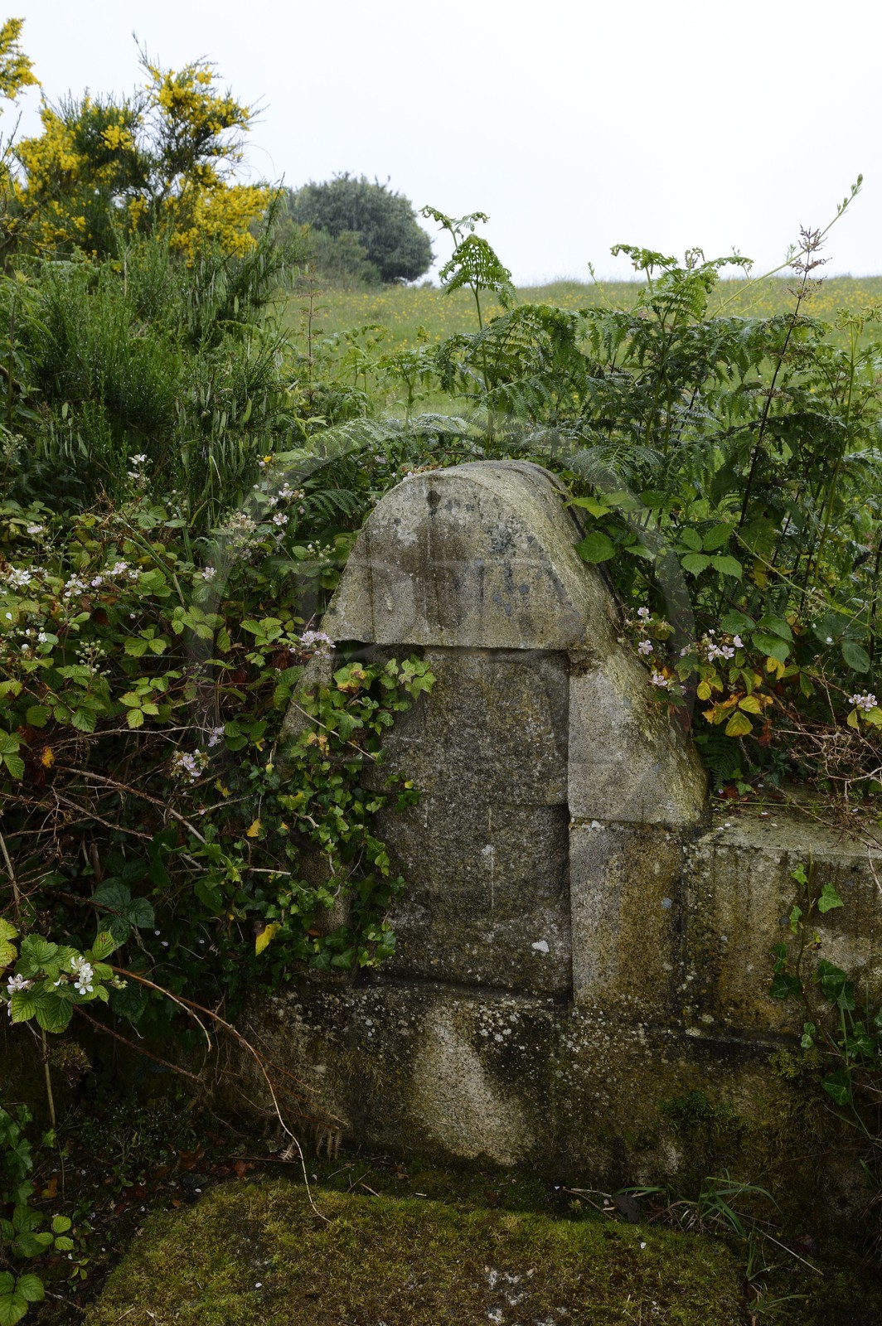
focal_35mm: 27
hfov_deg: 47.9
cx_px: 441
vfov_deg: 67.4
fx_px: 994
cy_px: 663
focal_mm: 27
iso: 400
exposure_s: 1/125
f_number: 10
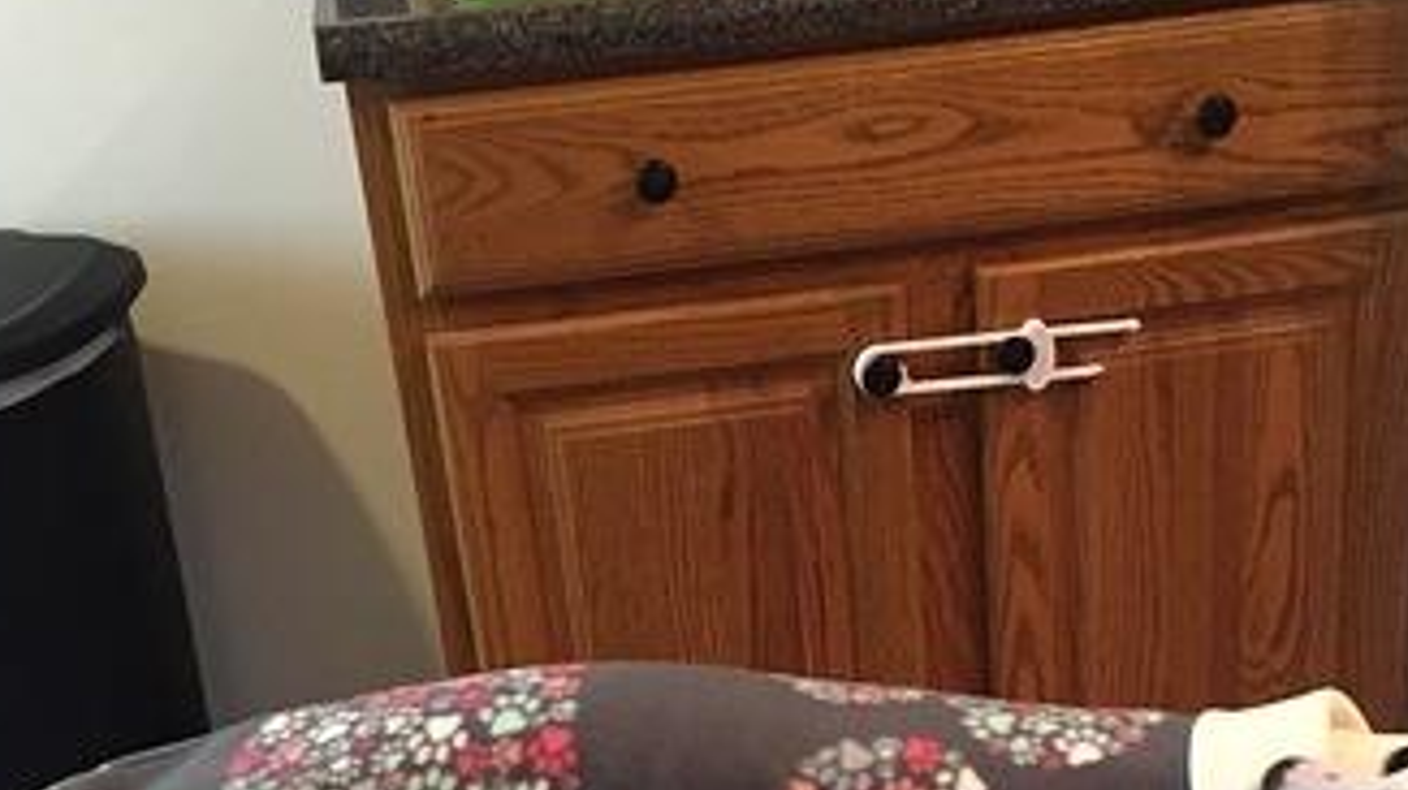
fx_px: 2314
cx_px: 838
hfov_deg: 33.8
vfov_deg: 18.5
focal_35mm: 62
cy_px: 907
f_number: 2.2
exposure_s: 1/30
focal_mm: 4.15
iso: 250
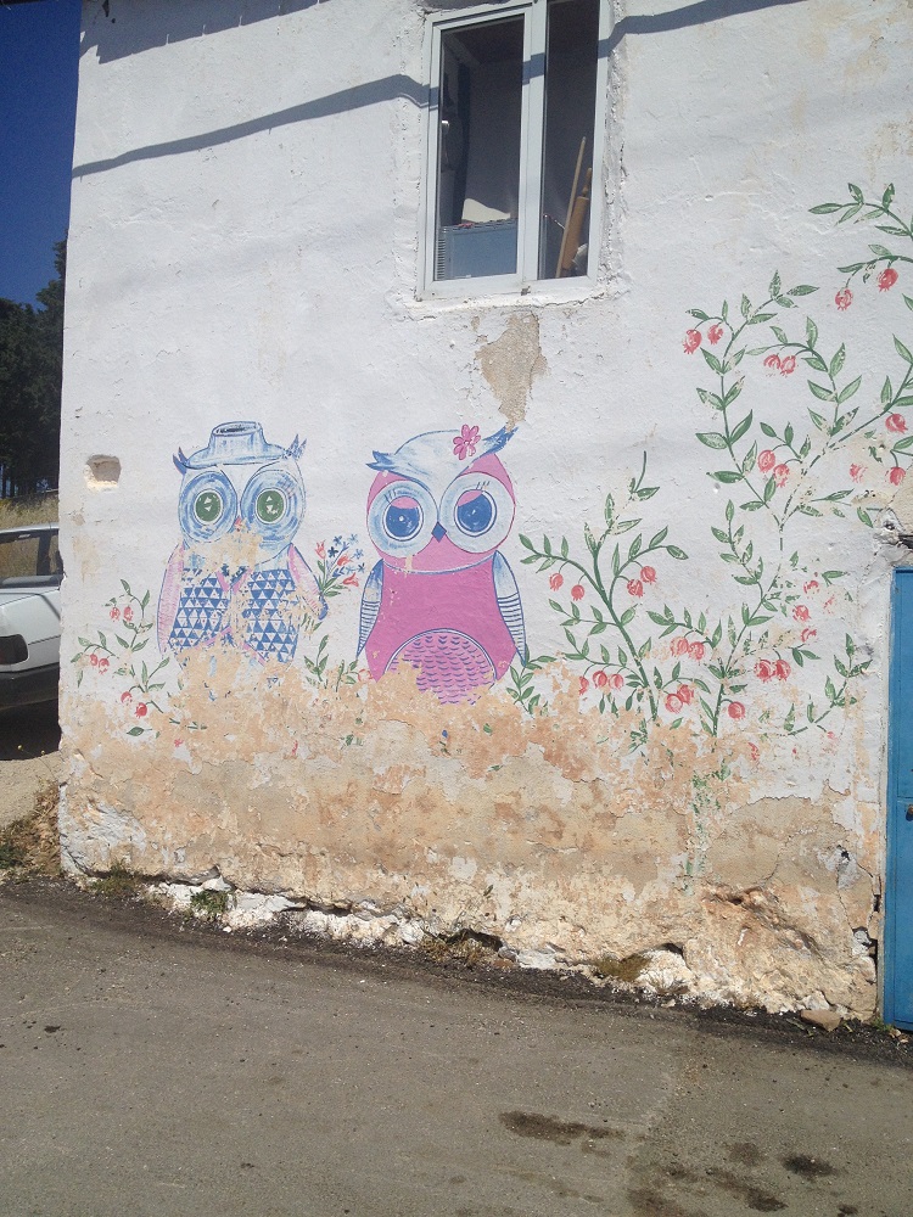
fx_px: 1231
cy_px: 608
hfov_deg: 40.7
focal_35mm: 35
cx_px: 456
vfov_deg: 52.6
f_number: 2.4
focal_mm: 4.28
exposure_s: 1/6135
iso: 50
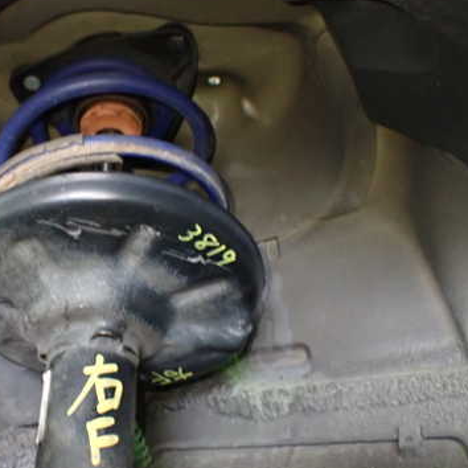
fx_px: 688
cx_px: 130
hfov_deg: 36.8
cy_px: 246
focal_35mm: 45
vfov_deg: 37.5
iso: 1000
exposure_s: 1/30
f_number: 2.3
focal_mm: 5.4
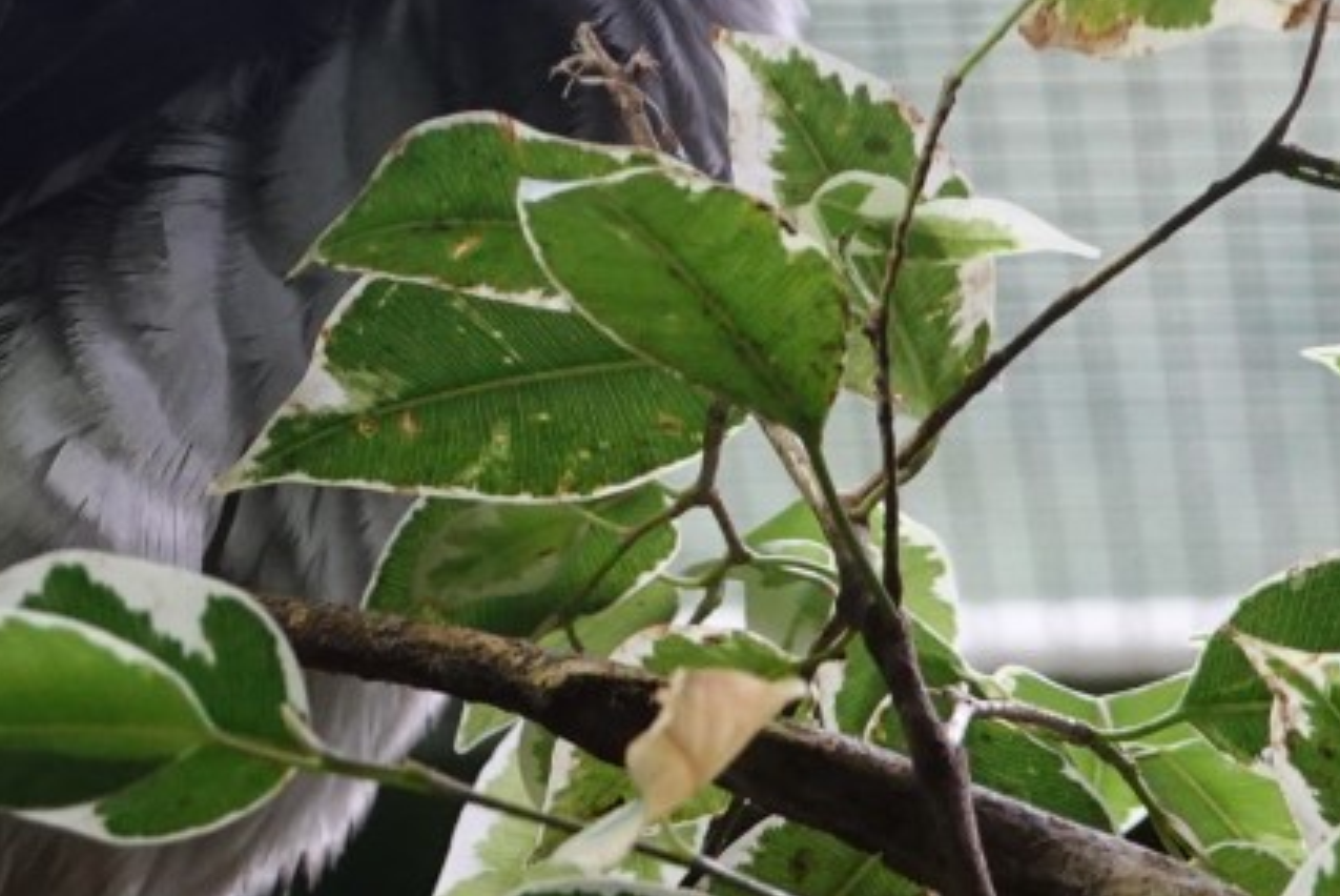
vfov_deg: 4.6
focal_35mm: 297
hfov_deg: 6.9
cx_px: -344
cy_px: -123
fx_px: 11062
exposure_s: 1/50
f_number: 4
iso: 800
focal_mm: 28.54
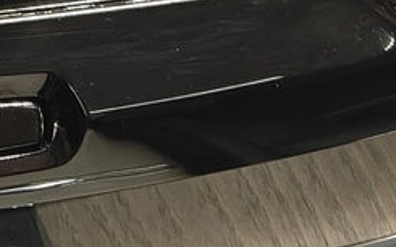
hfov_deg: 11.1
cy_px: -533
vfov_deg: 6.5
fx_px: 1953
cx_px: -228
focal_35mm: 181
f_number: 1.8
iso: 1250
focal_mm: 5.59
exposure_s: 1/33
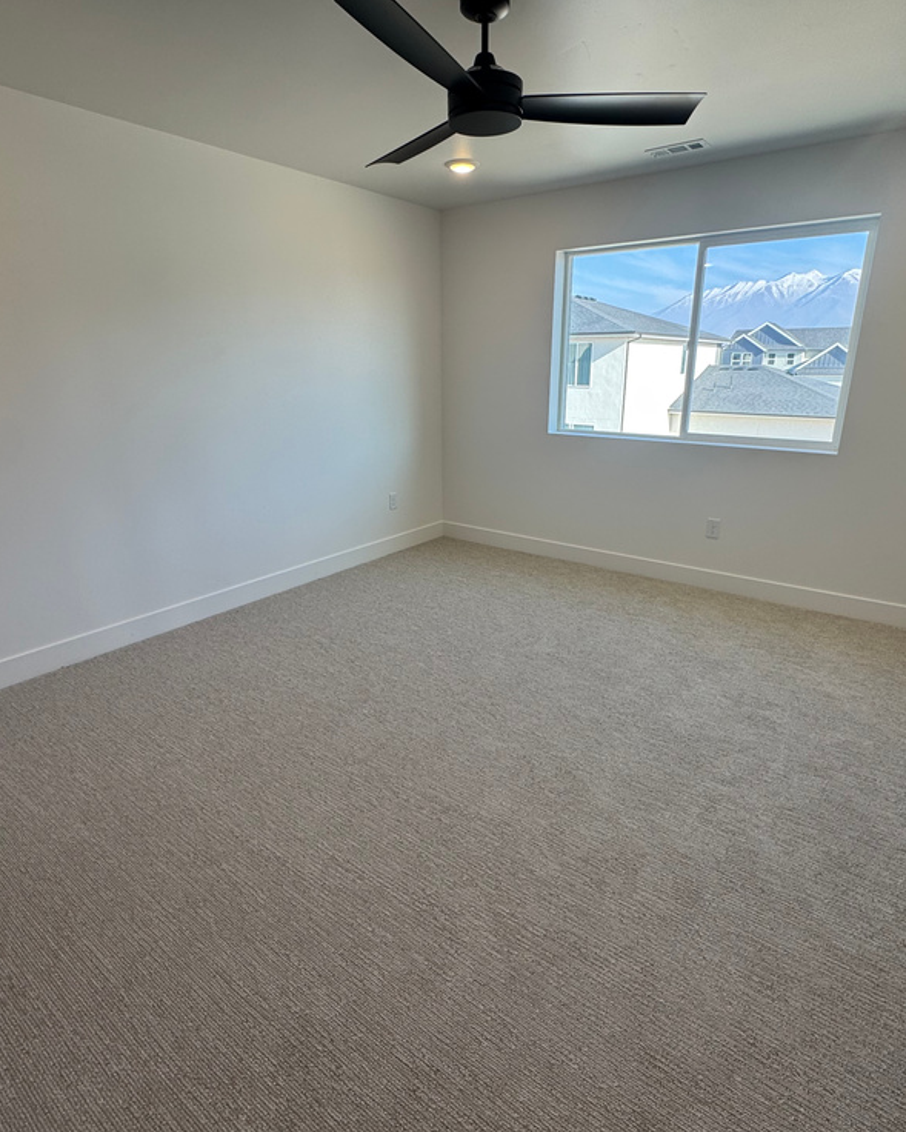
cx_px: 457
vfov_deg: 83.3
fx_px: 637
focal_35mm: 19
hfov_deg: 70.9
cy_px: 566
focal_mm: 2.22
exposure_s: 1/132
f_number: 2.2
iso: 40
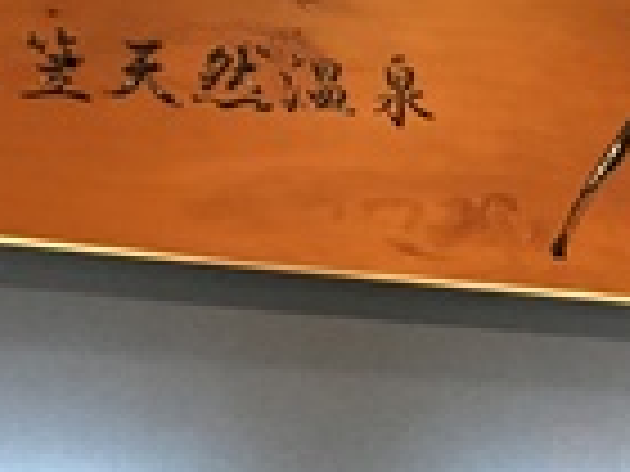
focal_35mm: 133
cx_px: 734
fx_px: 2421
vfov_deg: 10.9
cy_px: 593
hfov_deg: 14.4
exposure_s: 1/30
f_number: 2.2
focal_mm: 4.15
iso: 160
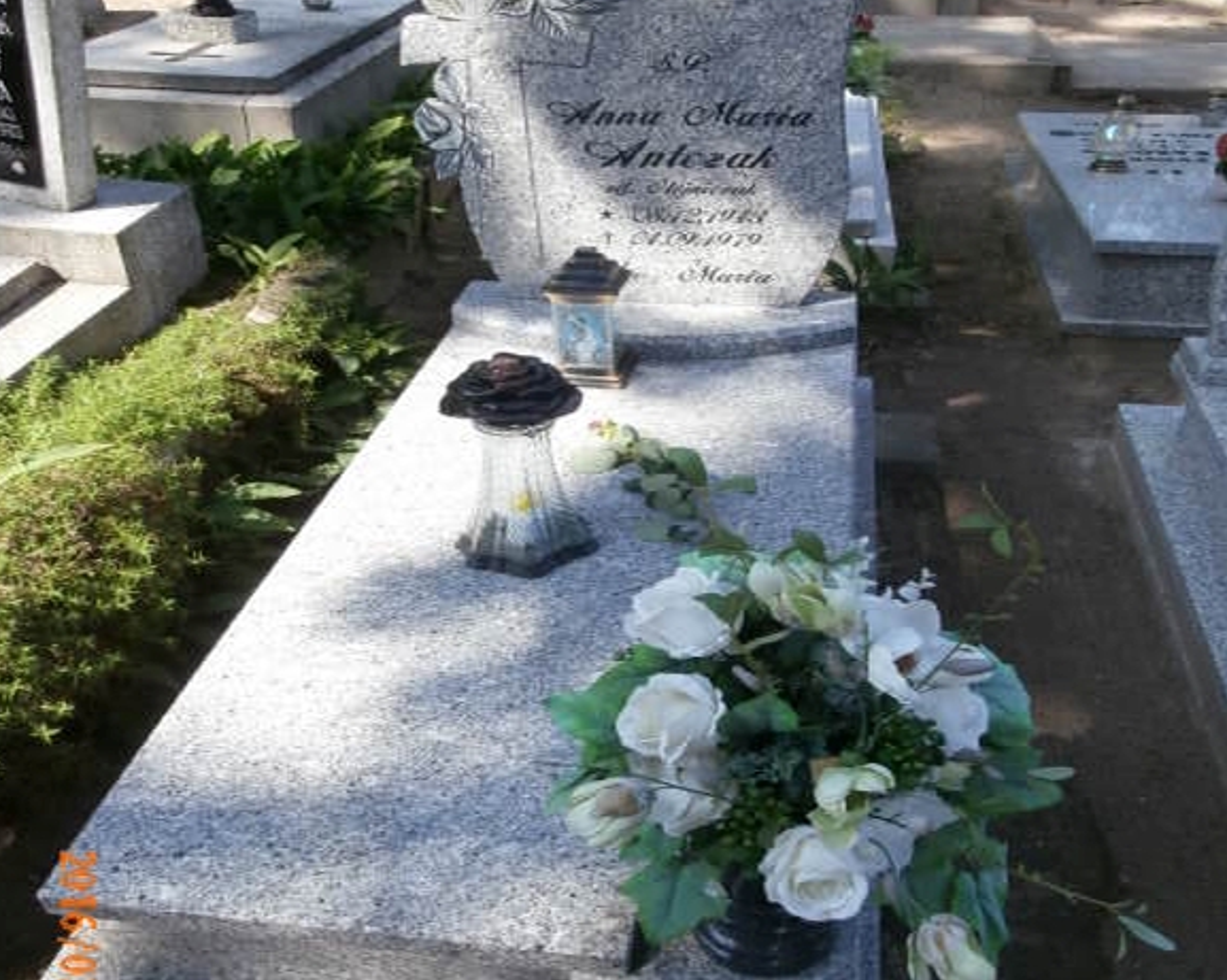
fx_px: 944
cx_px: 619
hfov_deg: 66.1
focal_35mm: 26
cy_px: 483
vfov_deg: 54.9
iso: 100
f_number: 7.9
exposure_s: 1/50
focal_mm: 4.2
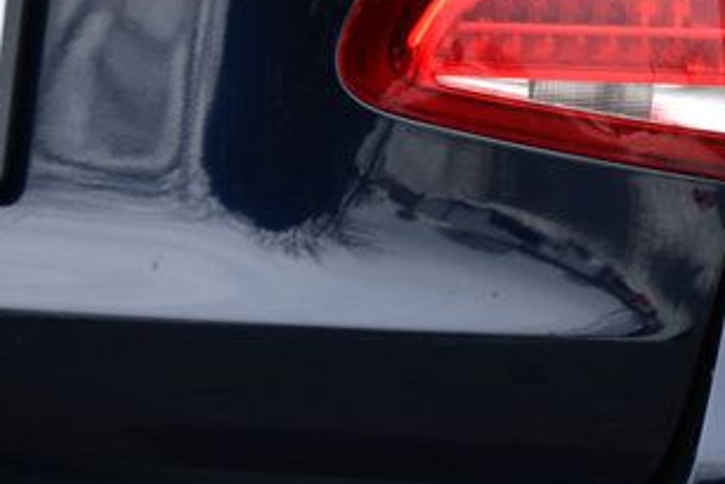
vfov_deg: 4.4
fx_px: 6306
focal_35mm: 313
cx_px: 739
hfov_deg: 6.6
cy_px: 15
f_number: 5.6
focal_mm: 100
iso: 220
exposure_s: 1/250
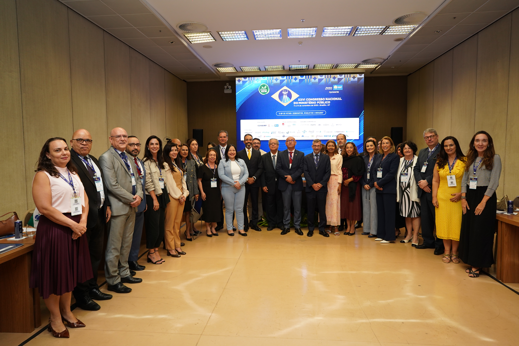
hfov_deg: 73.7
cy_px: 173
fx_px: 346
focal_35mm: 24
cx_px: 260
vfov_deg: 53.1
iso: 1000
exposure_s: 1/125
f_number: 4.5
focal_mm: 24
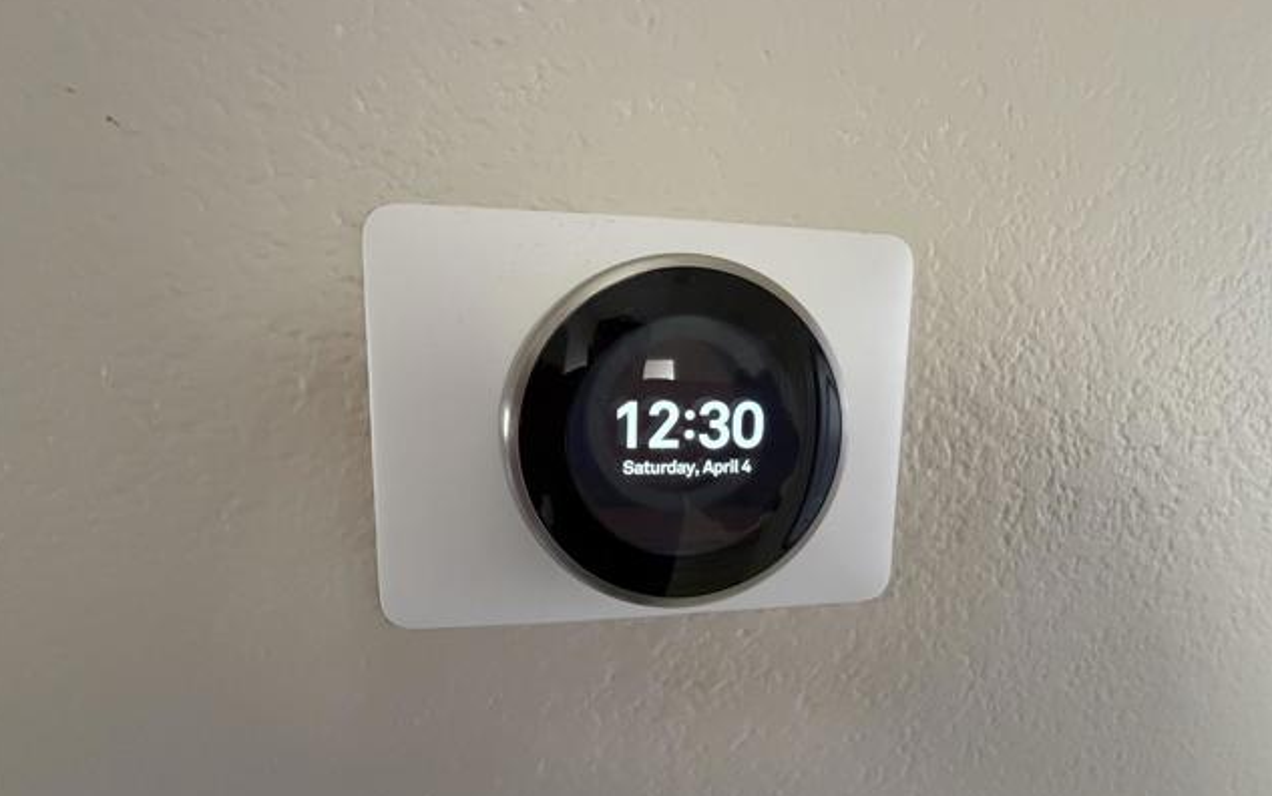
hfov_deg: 101.4
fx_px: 520
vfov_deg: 74.6
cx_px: 631
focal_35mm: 15
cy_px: 436
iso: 500
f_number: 2.2
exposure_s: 1/60
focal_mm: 2.22
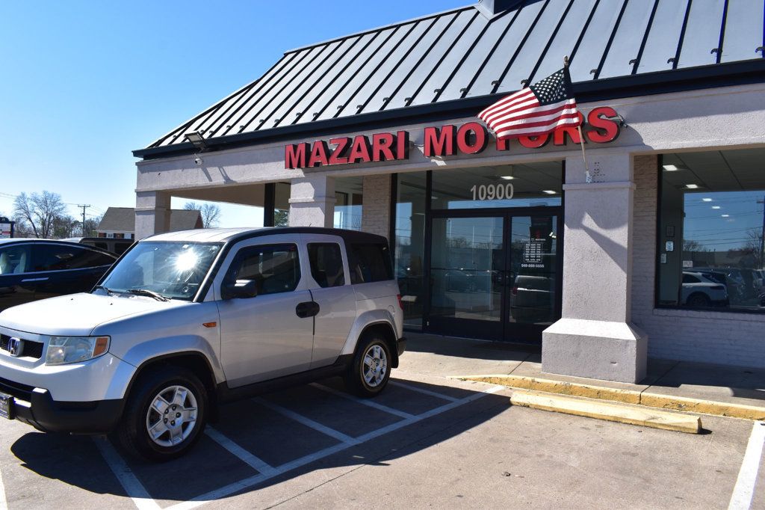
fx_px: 574
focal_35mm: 27
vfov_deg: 47.9
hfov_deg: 67.4
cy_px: 255
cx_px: 382
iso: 400
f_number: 11
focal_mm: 18
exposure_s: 1/500
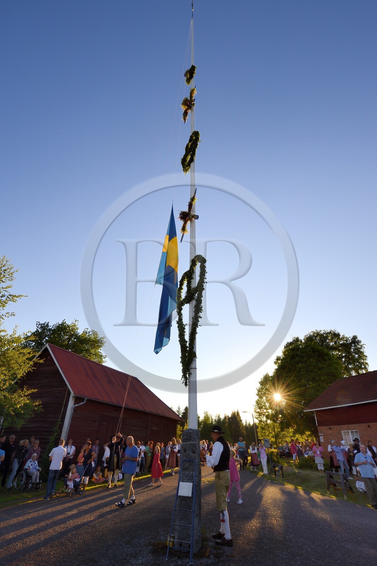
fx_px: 267
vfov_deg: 93.3
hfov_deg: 70.4
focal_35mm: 17
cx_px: 188
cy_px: 283
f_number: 16
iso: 200
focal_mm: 17
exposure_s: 1/160
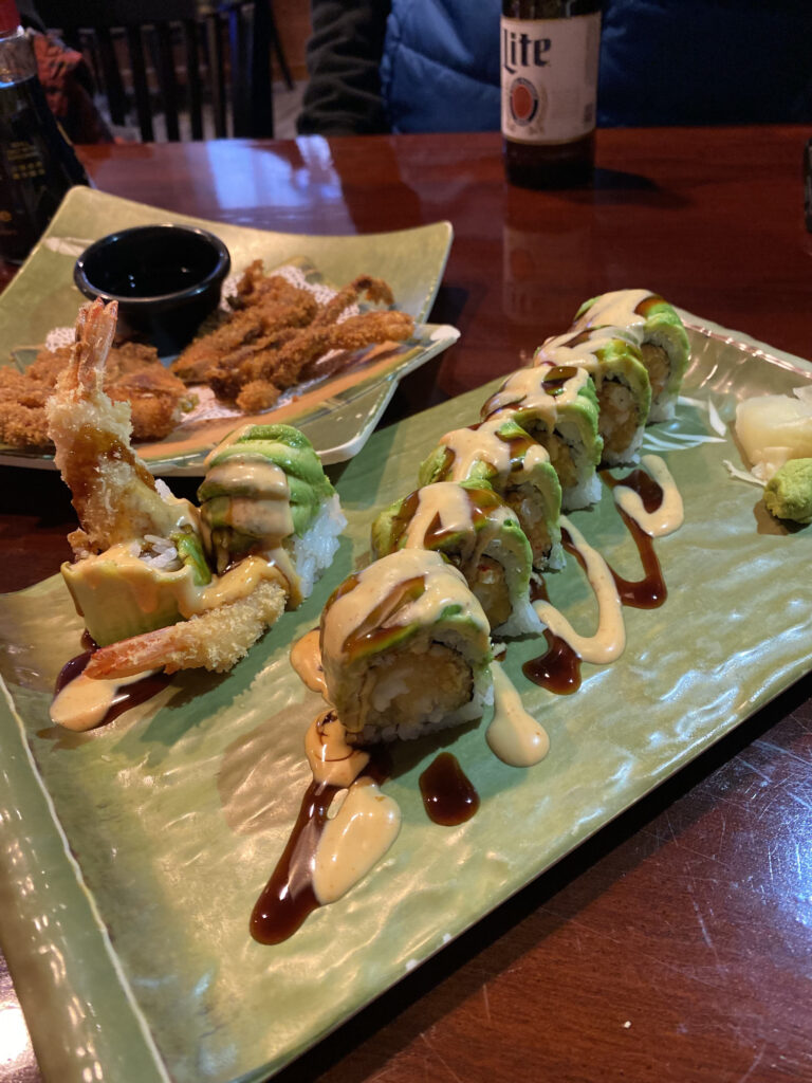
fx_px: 813
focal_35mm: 26
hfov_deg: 53.1
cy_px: 542
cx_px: 406
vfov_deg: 67.3
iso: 320
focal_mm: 4.25
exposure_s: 1/60
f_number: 1.8
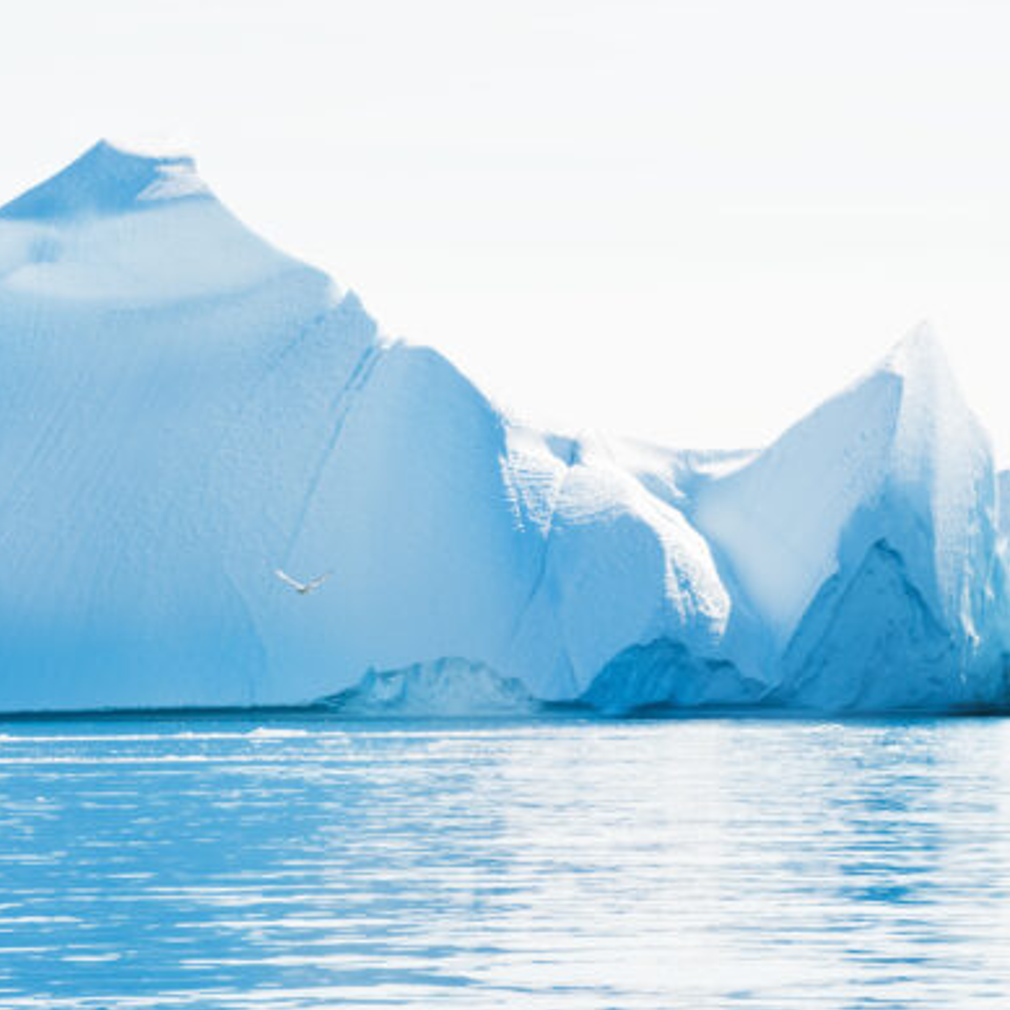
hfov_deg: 8.2
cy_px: 489
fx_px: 7031
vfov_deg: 8.2
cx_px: 584
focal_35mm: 213
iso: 200
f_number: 8
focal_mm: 140
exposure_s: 1/1000
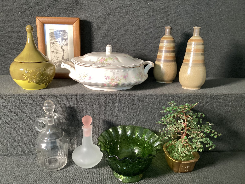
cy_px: 92
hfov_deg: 58.3
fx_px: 219
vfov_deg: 45.4
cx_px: 122
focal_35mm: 31
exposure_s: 1/40
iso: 320
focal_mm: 3.3
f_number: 2.4
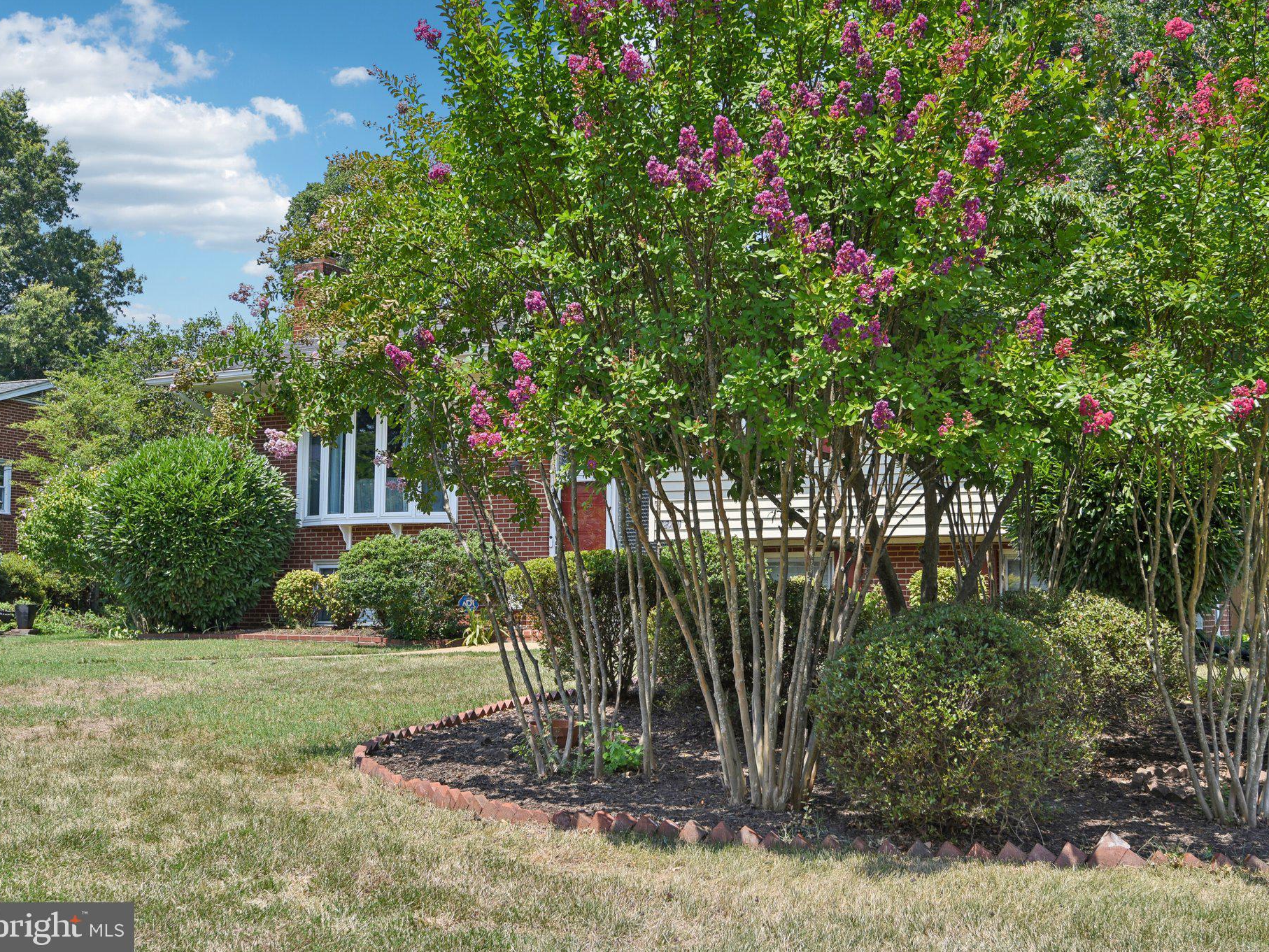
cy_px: 475
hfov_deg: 48.9
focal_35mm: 38
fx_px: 1393
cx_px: 695
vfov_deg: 37.7
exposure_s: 1/500
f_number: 8
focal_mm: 35
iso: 400
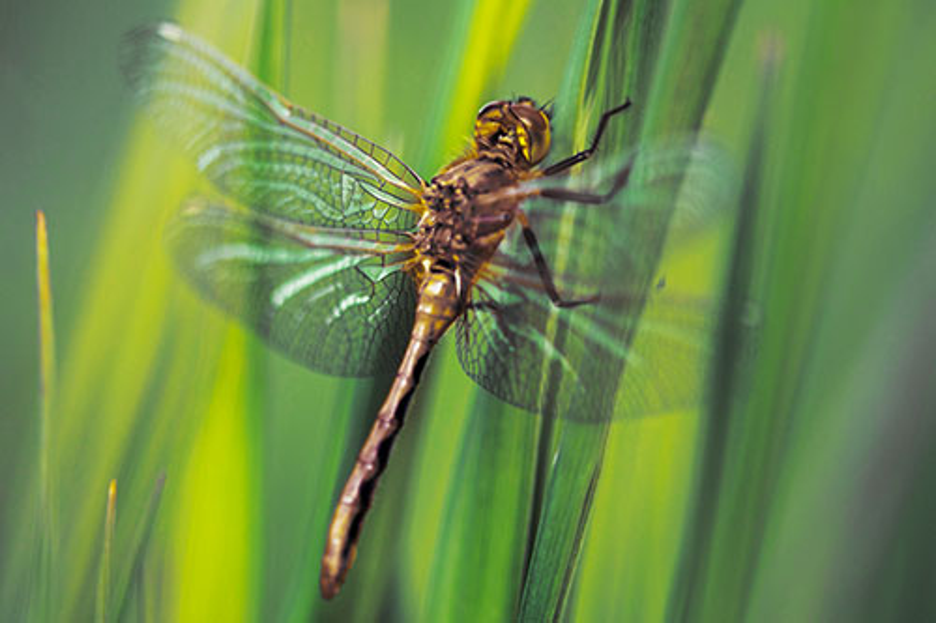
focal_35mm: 210
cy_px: 312
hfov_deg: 9.8
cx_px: 468
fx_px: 5458
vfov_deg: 6.5
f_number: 7.1
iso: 280
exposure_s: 1/250
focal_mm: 210
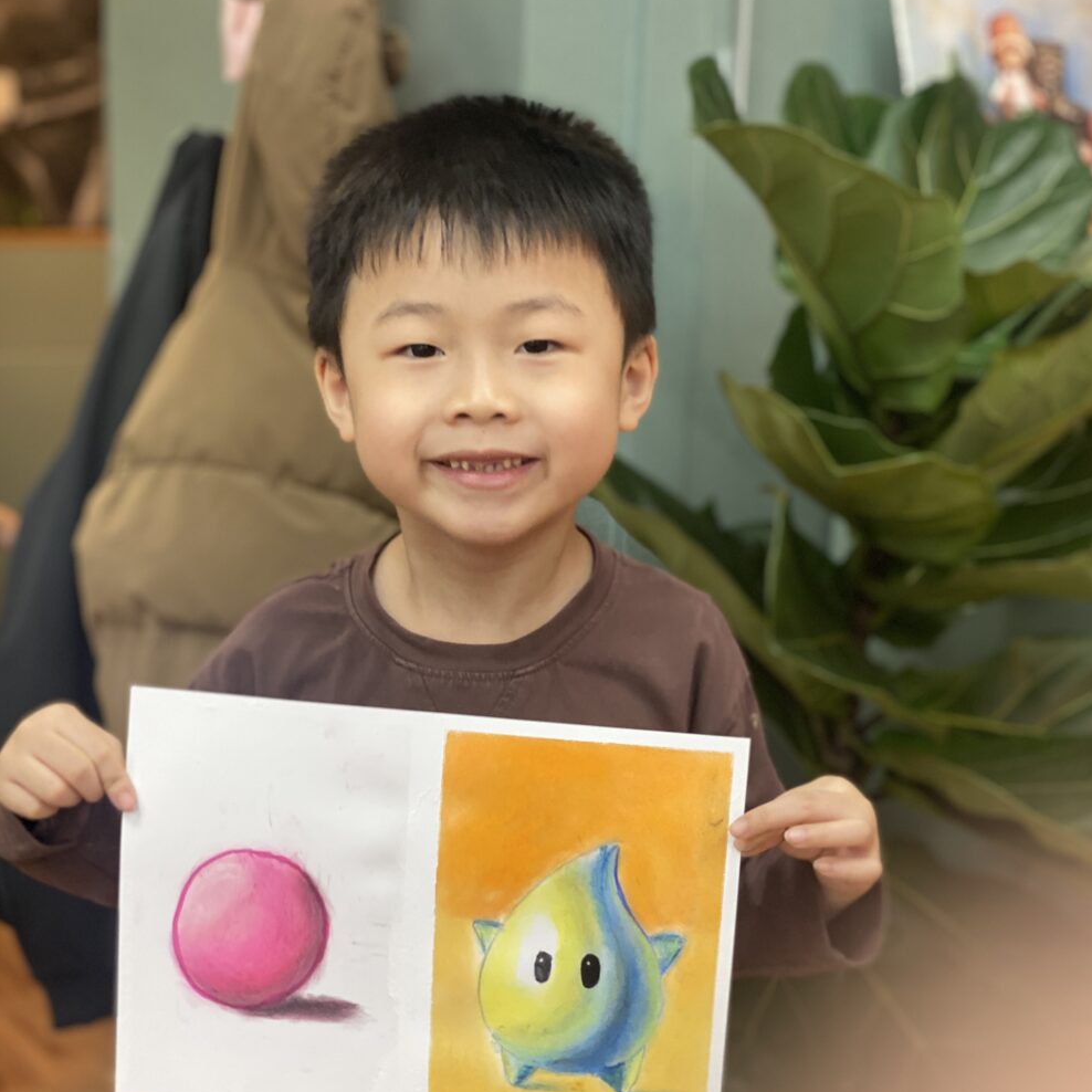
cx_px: 550
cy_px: 623
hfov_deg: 27.7
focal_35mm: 62
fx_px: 2213
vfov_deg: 27.7
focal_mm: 6
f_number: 2
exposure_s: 1/100
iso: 200
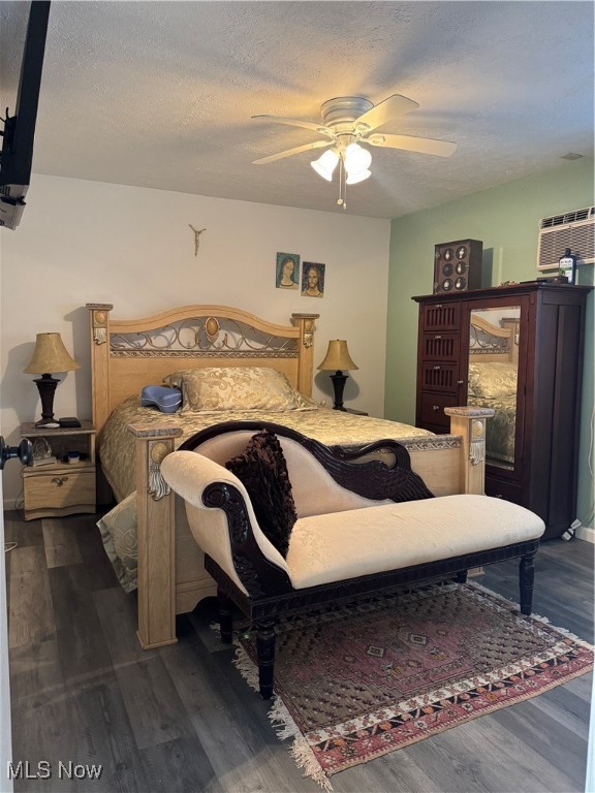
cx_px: 298
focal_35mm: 24
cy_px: 396
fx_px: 550
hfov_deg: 56.8
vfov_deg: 71.6
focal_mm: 6.76
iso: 400
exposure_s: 1/60
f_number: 1.78
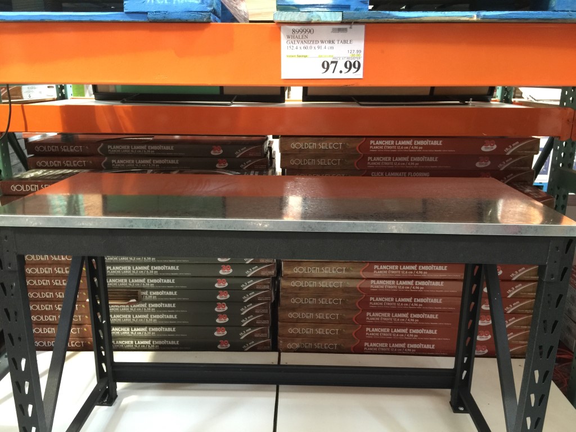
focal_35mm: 29
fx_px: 483
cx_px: 288
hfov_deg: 61.7
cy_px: 216
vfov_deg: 48.2
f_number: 2.2
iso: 80
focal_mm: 4.15
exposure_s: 1/4
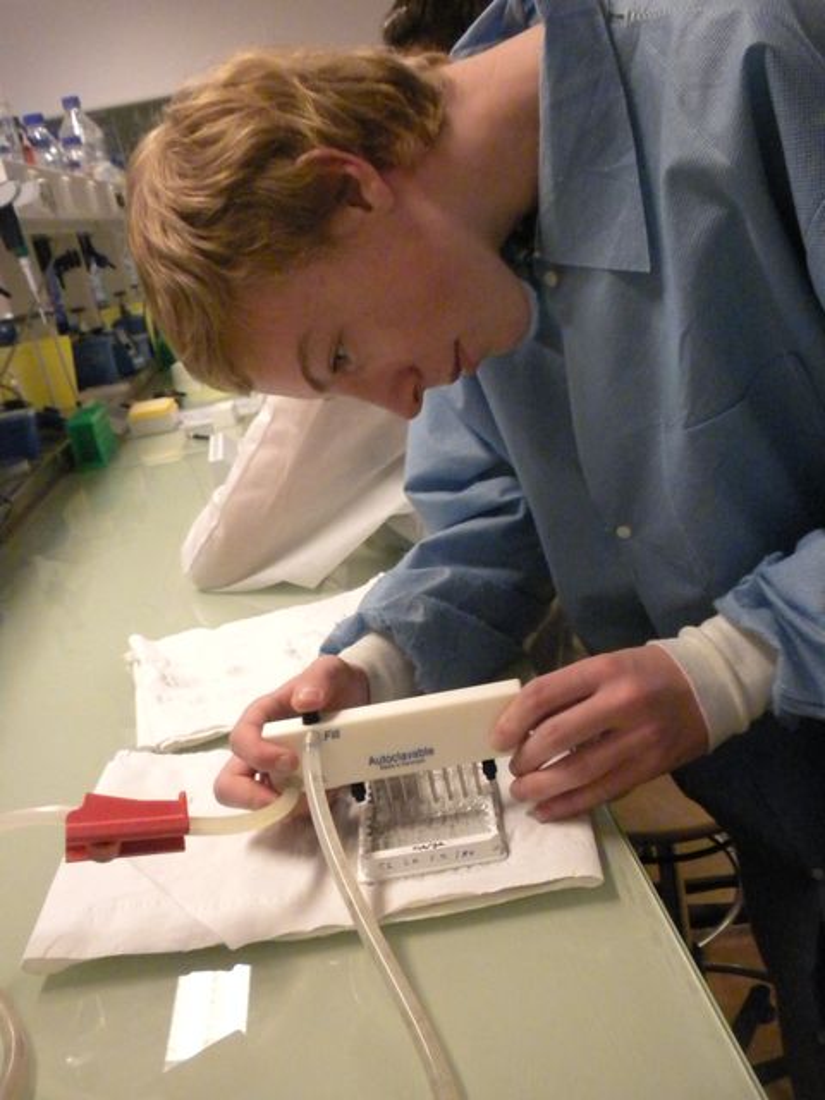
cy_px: 550
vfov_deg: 50.1
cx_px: 412
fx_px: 1176
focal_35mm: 37
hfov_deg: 38.7
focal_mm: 6.6
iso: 800
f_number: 3.5
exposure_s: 1/122
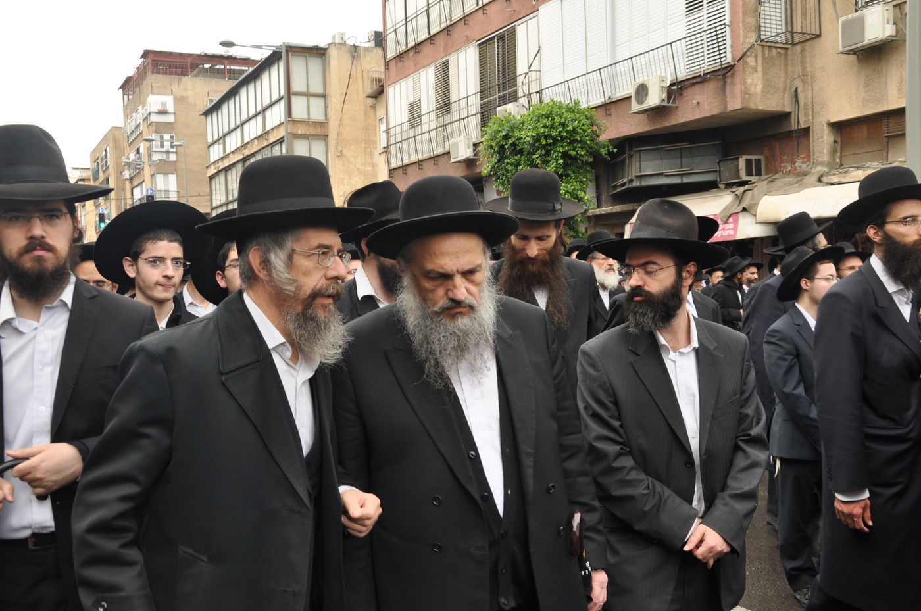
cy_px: 306
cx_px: 460
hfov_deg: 53.2
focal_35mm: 36
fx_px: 920
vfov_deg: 36.8
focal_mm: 24
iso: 250
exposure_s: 1/80
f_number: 8
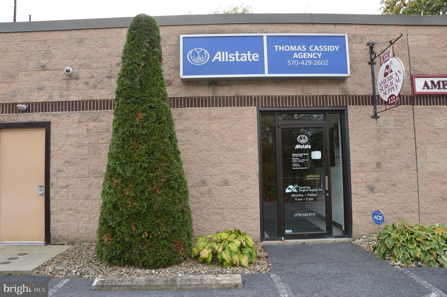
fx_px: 335
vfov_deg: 47.8
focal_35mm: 27
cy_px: 148
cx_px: 224
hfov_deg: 67.4
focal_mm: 18
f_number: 5.6
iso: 100
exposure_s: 1/125
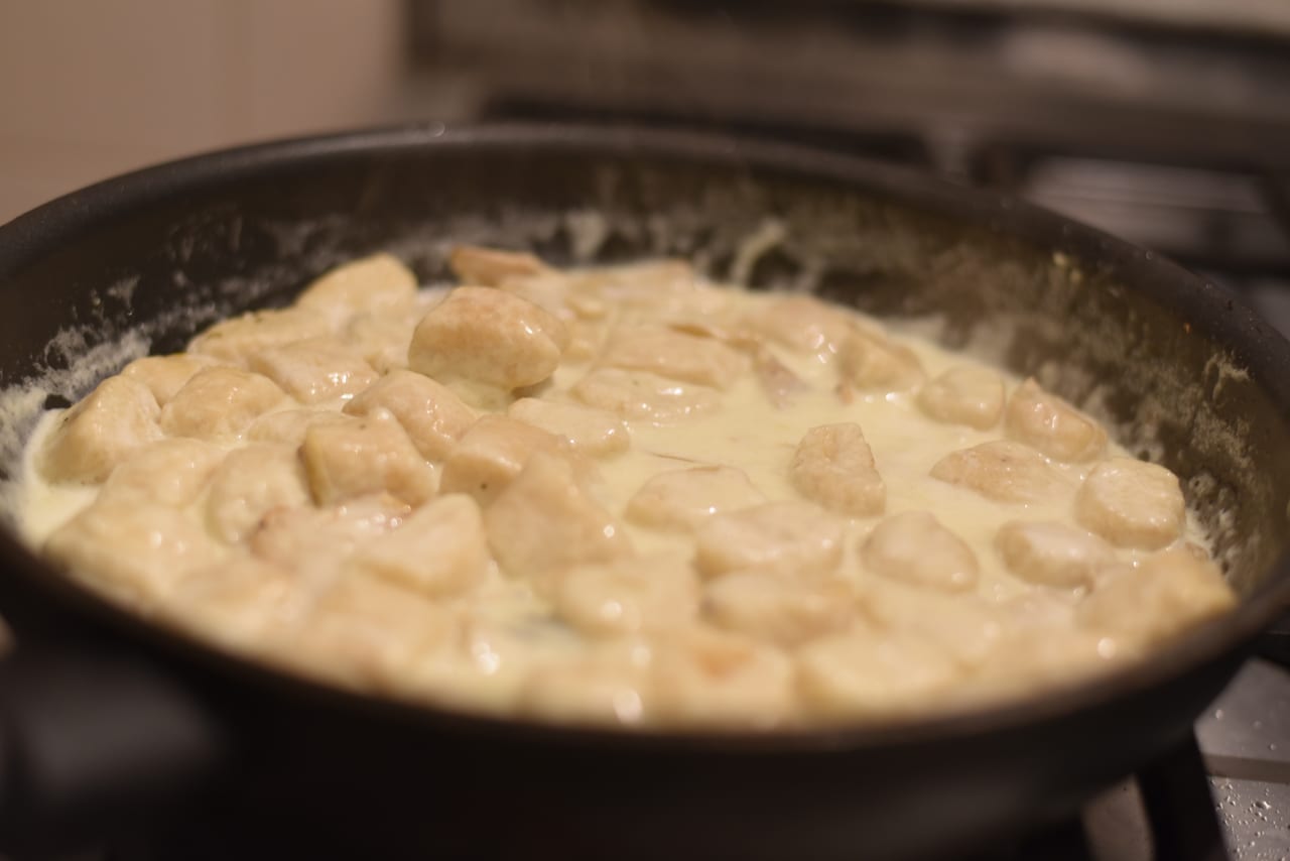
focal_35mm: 50
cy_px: 430
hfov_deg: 39.6
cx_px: 645
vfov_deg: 27.0
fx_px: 1792
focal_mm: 50
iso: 800
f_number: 2.5
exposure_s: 1/60
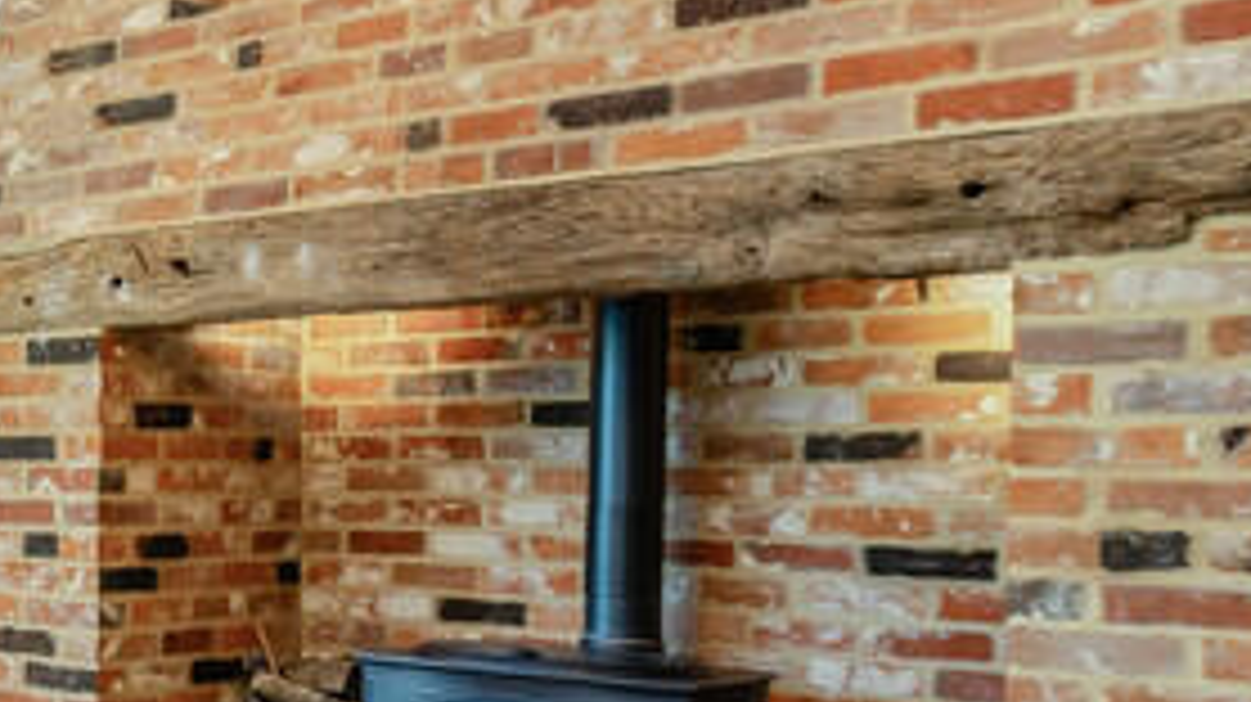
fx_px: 1790
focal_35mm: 54
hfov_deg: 29.8
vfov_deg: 22.1
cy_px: 448
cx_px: -418
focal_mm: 14
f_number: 8
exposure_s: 1/8
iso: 100
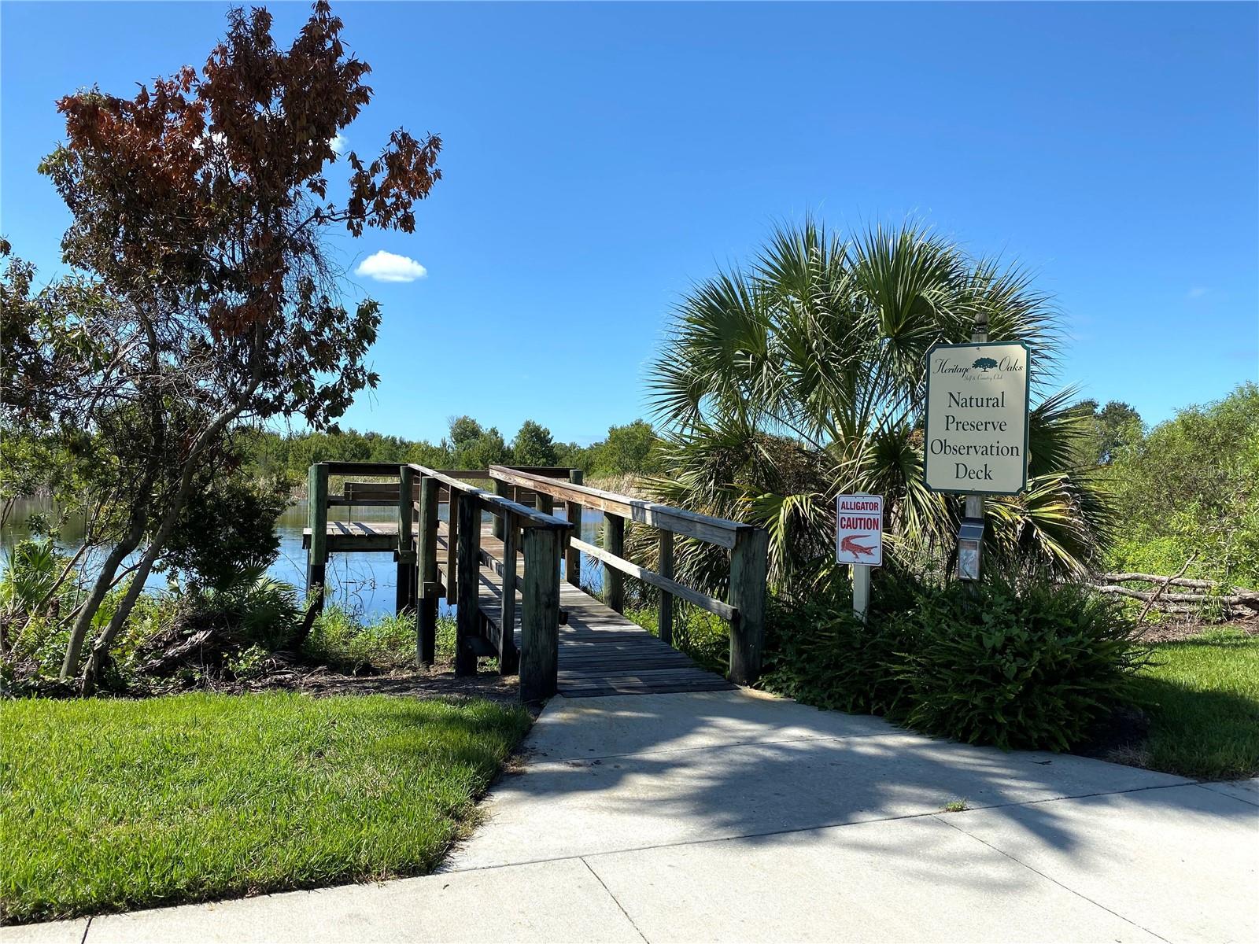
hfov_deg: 67.3
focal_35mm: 26
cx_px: 630
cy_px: 472
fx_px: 946
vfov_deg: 53.1
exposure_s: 1/2273
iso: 32
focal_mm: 4.25
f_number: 1.8
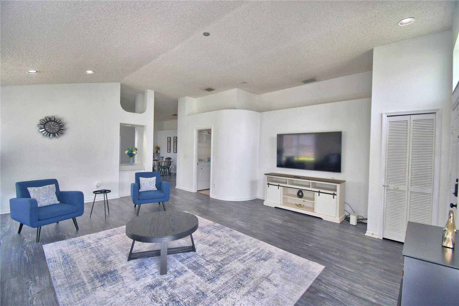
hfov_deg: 100.4
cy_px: 153
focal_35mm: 15
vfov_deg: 77.3
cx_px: 230
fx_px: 191
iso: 320
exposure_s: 1/125
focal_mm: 10
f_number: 4.5
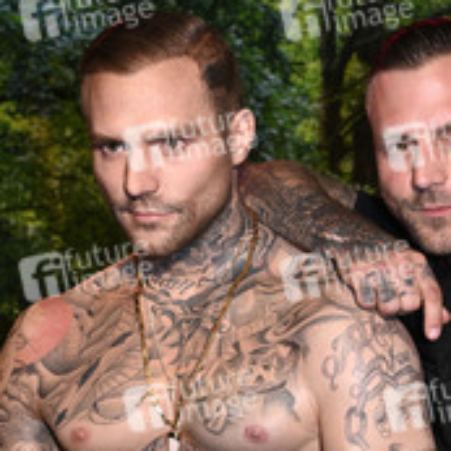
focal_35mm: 137
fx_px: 2019
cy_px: 336
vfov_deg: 12.7
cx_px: 382
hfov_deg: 12.7
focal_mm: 62
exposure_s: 1/125
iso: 2000
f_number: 5.6
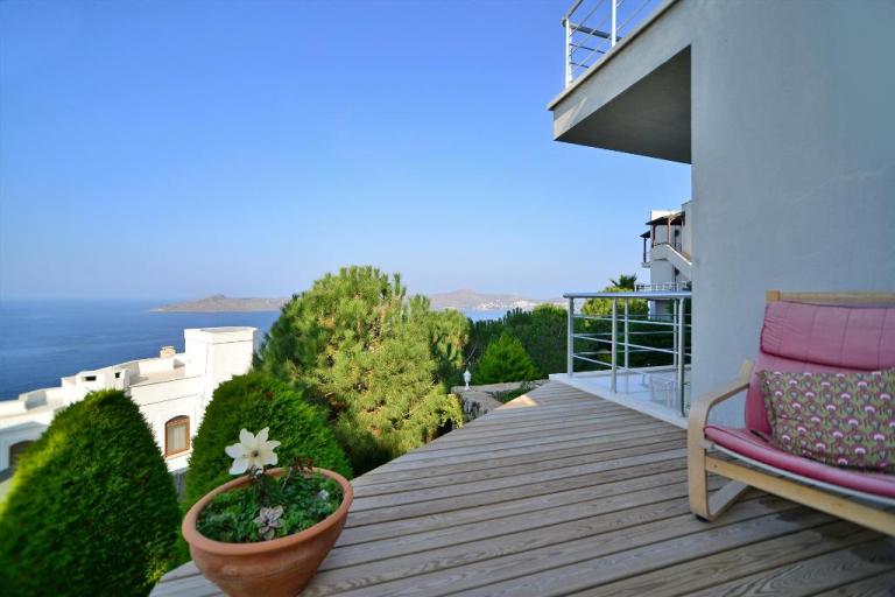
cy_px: 298
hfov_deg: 100.4
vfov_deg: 77.3
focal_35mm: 15
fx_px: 373
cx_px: 448
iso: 320
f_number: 5
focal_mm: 15
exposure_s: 1/1000
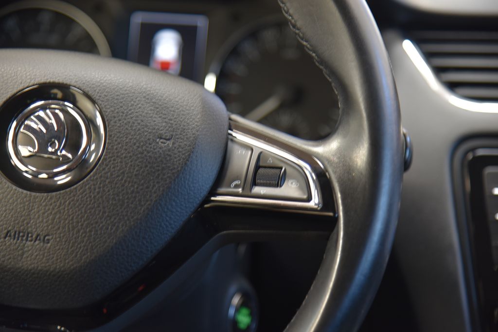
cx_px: 249
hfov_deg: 17.1
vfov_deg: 11.4
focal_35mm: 120
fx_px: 1661
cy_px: 166
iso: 500
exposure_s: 1/5
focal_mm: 120
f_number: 4
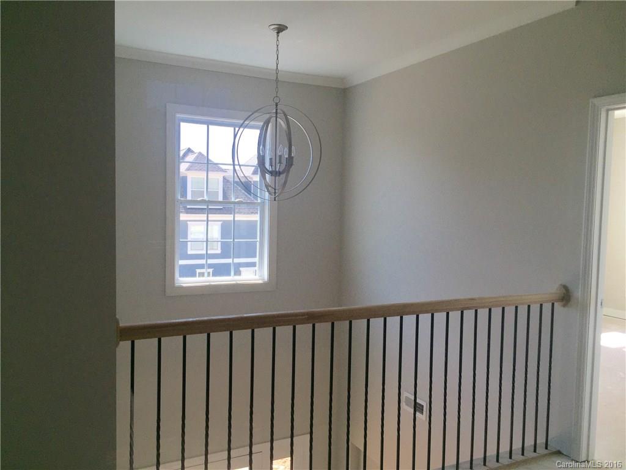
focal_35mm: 29
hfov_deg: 61.7
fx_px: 524
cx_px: 313
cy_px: 235
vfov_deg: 48.2
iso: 32
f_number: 2.2
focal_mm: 4.15
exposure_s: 1/439
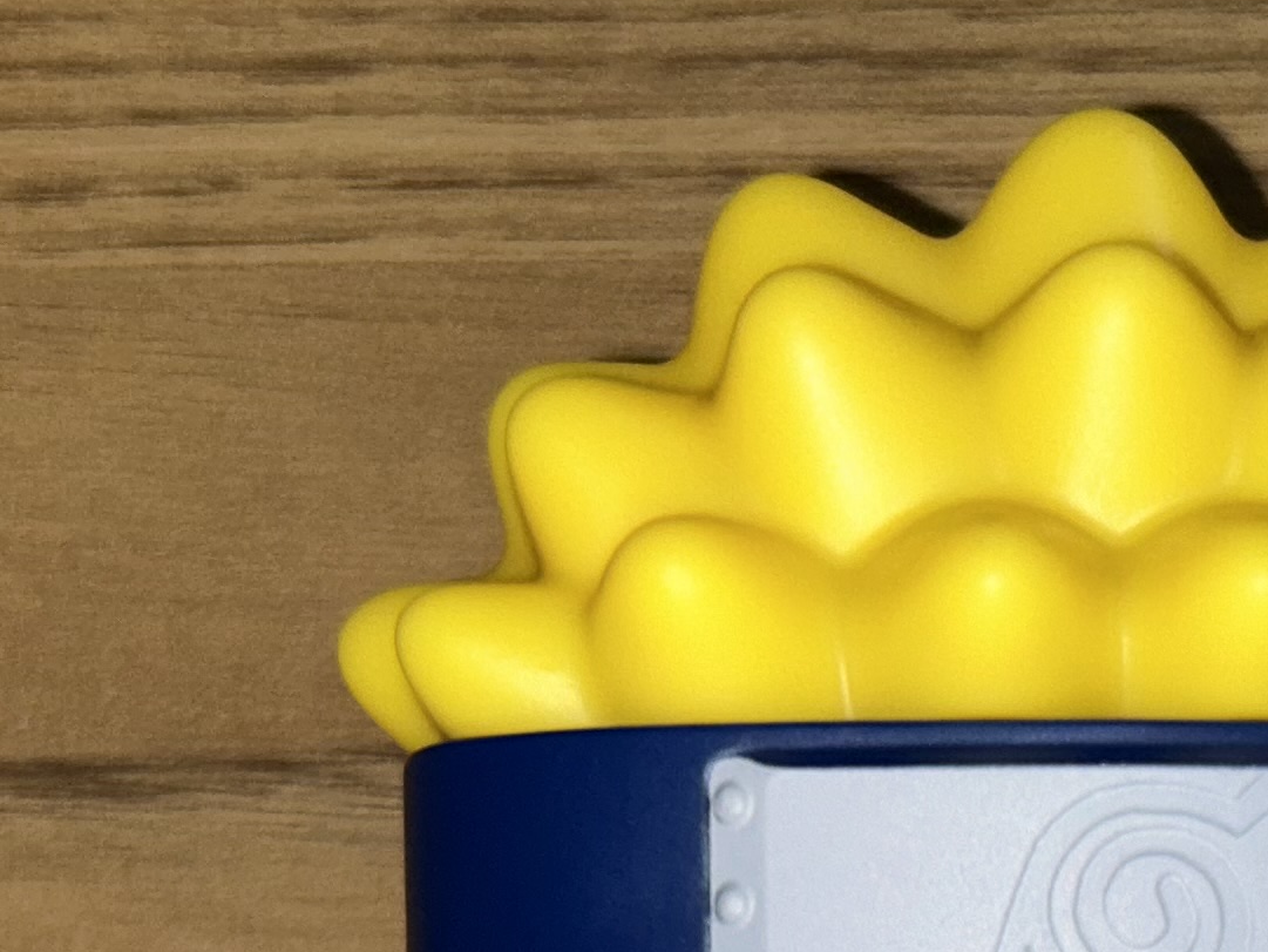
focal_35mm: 97
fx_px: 3554
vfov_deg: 14.3
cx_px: 1107
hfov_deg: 19.9
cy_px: 1386
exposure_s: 1/74
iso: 32
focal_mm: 5.7
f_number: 1.5
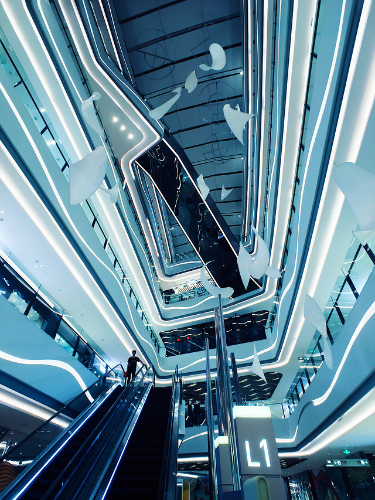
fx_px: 419
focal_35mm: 29
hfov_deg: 48.2
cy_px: 250
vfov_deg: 61.7
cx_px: 188
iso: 40
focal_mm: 4.15
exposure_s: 1/33
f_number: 2.2
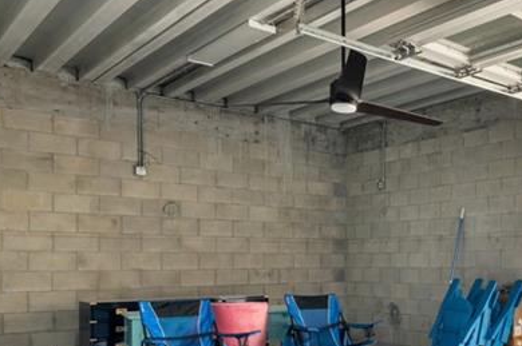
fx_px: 608
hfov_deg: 40.8
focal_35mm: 42
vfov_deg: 31.2
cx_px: 518
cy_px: 265
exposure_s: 1/30
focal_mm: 16
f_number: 9
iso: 200
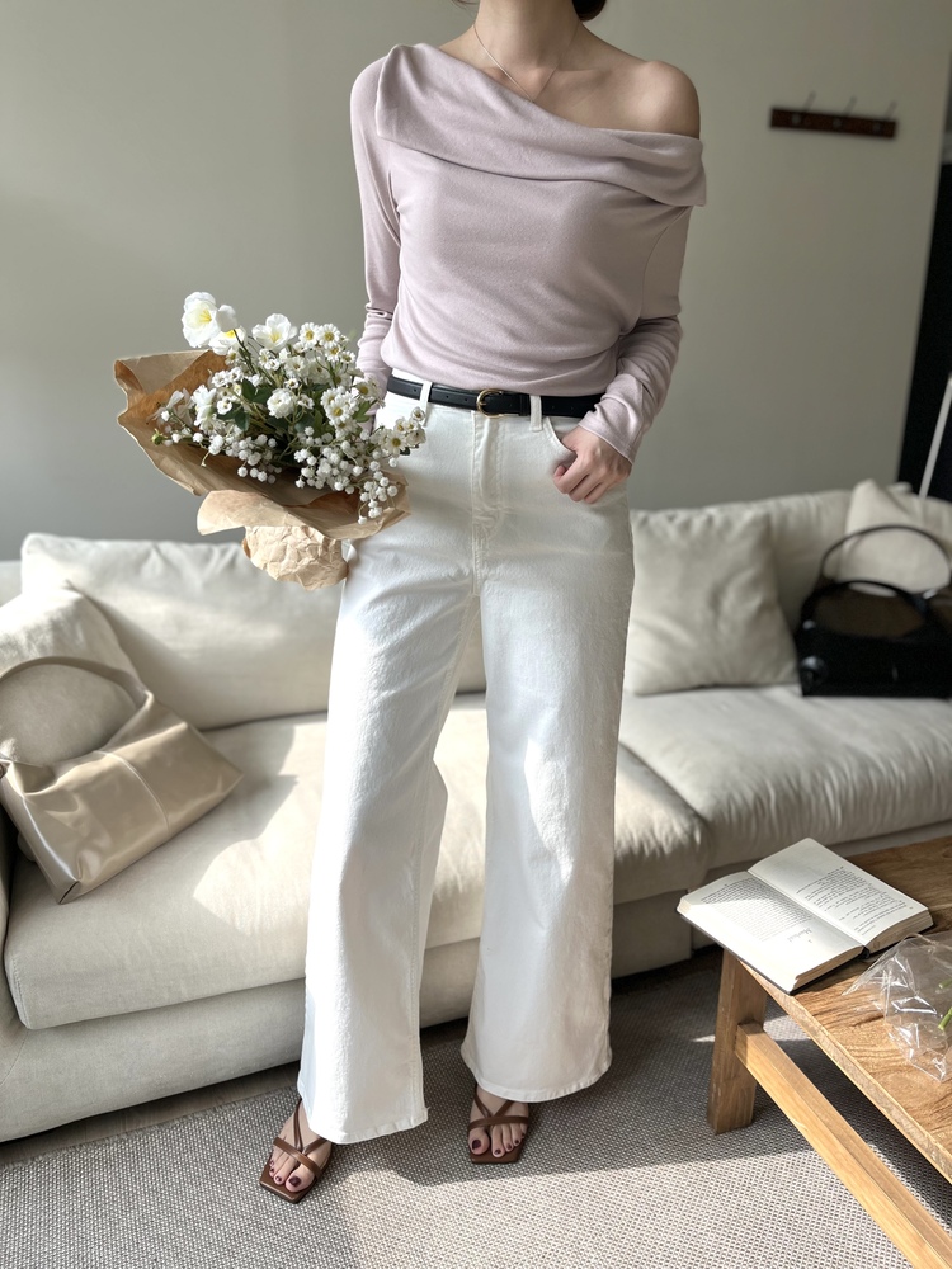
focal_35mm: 26
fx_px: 953
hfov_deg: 53.1
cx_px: 476
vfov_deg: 67.3
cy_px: 634
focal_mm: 5.1
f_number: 1.6
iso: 50
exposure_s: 1/515
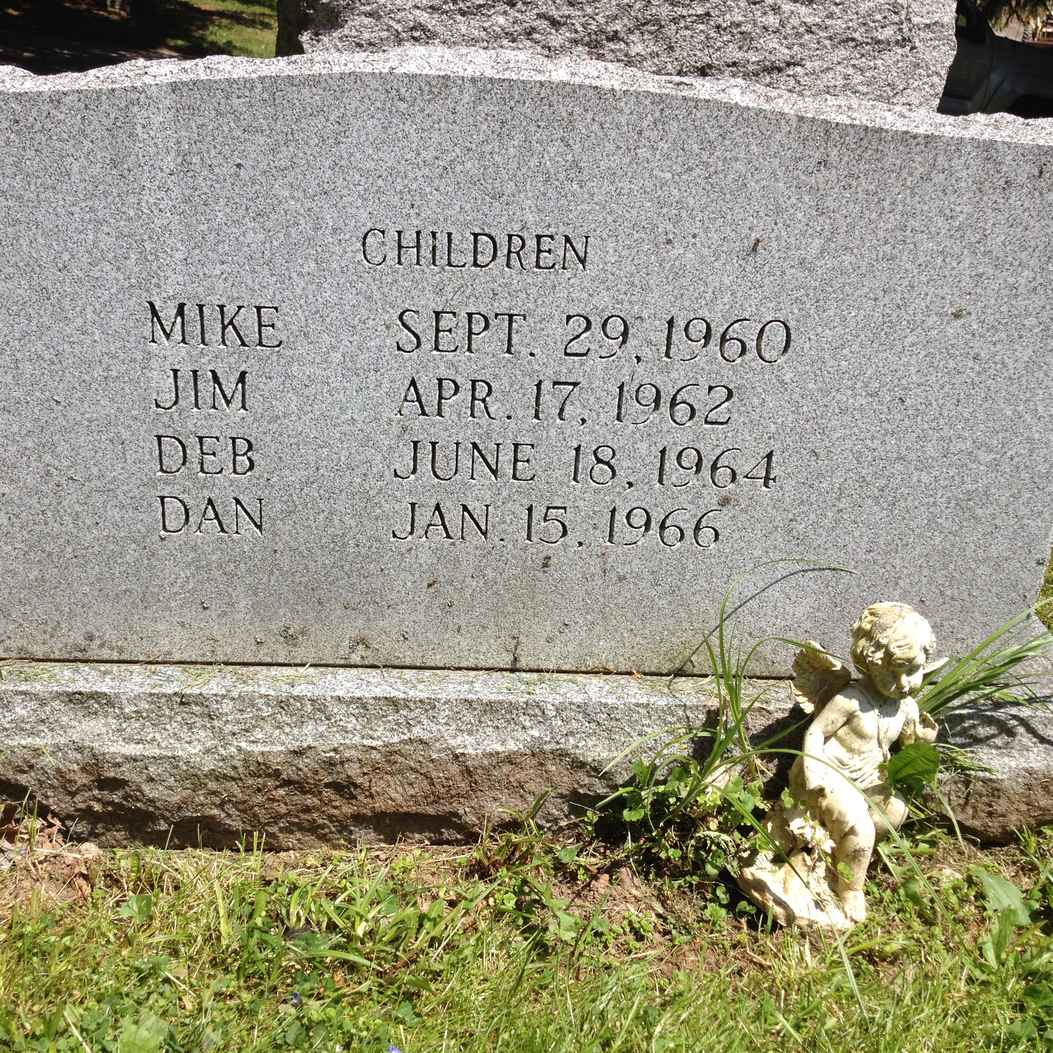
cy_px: 518
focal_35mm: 42
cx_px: 456
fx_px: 1445
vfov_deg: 40.0
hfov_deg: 40.0
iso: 64
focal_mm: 4.28
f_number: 2.4
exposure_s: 1/1416
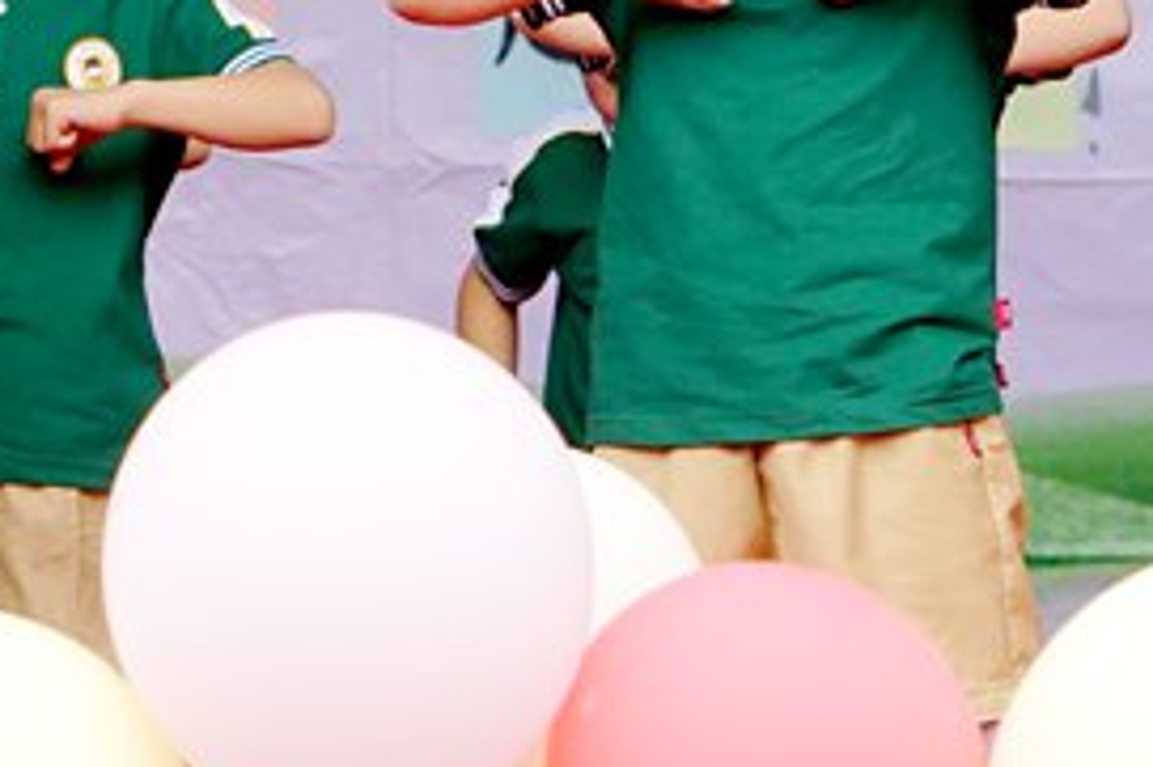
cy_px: -475
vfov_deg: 3.8
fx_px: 11459
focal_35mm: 358
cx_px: 479
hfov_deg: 5.8
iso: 500
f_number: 6.7
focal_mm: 81
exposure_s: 1/500
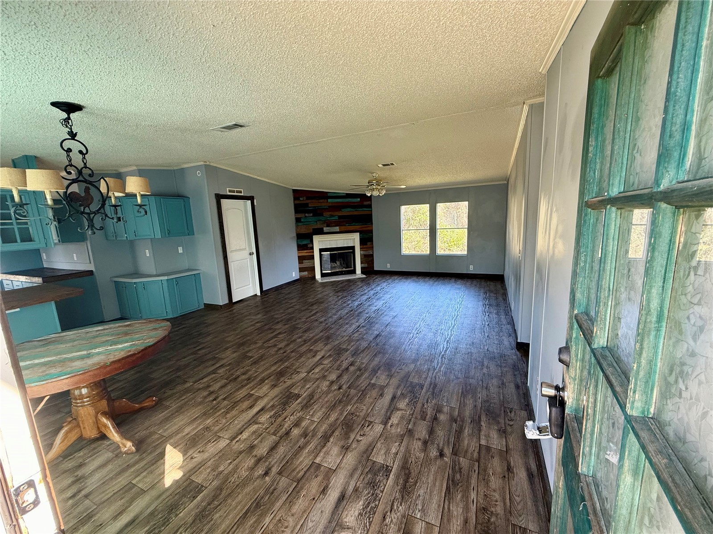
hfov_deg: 102.1
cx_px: 356
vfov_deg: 85.7
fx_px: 288
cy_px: 267
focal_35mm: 14
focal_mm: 2.22
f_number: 2.2
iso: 125
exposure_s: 1/99
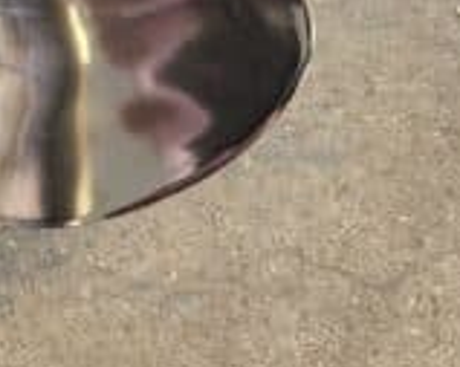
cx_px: -255
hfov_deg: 17.9
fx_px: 1279
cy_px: -82
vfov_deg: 15.7
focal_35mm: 94
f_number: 1.8
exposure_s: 1/120
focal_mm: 6.4
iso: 400
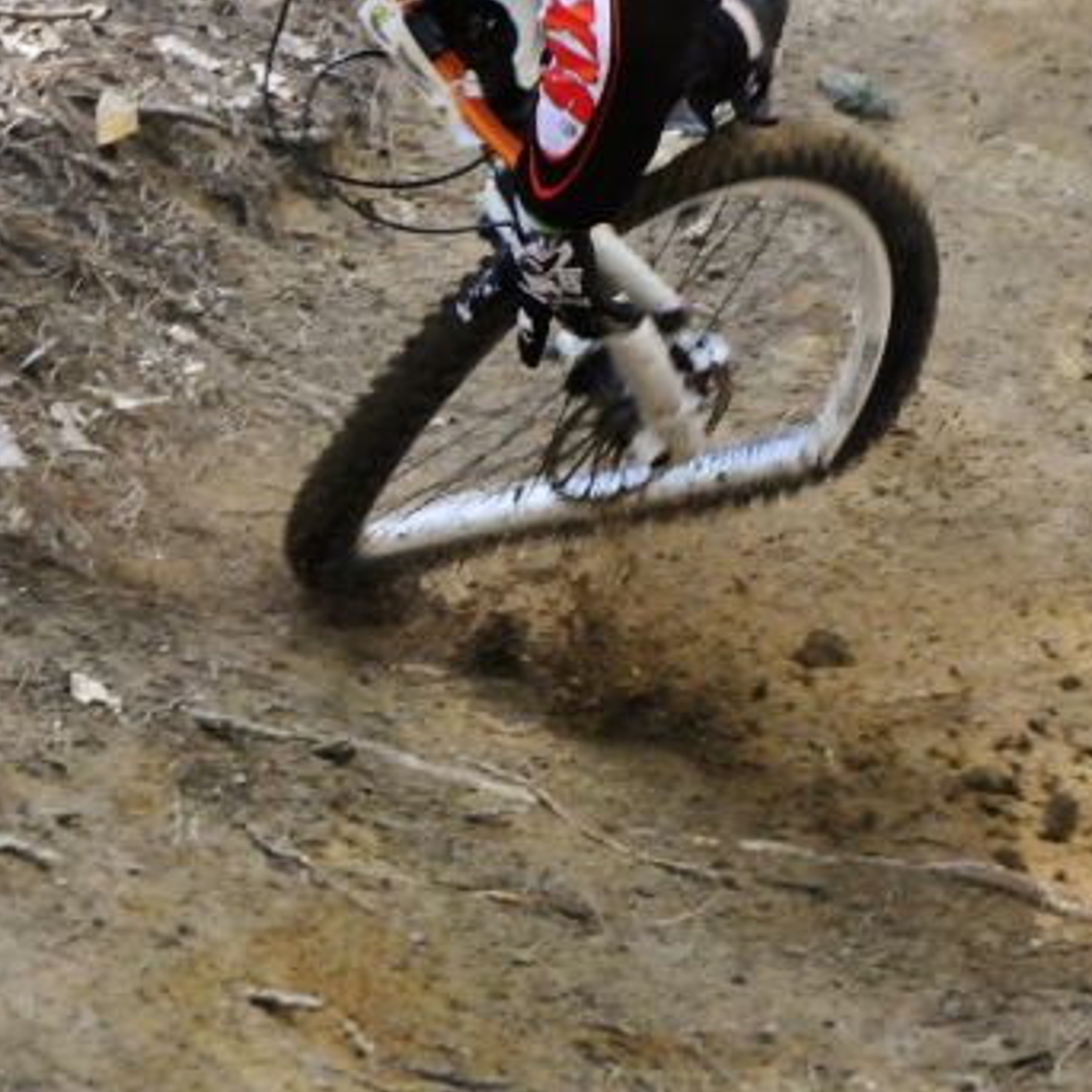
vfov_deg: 4.4
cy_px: 214
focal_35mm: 400
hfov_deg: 4.4
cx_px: 297
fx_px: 14286
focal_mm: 105
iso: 1600
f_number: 5.6
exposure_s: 1/400
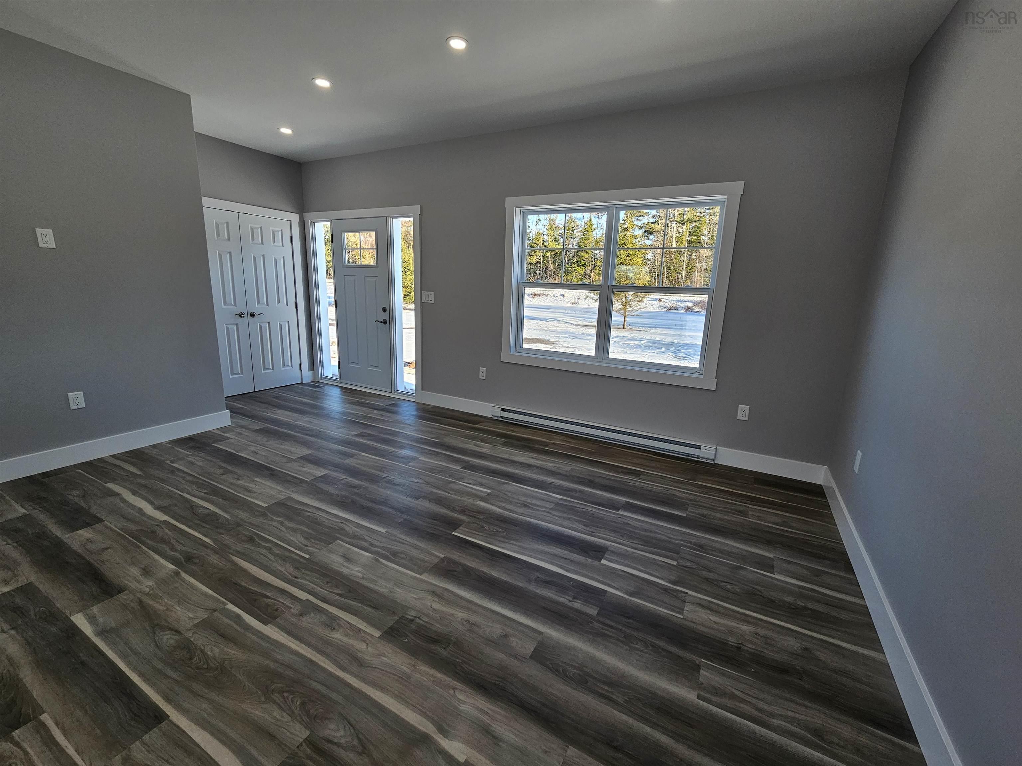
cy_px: 383
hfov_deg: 106.2
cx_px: 511
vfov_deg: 89.9
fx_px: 384
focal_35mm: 13
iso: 80
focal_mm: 2.2
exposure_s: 1/211
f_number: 2.2
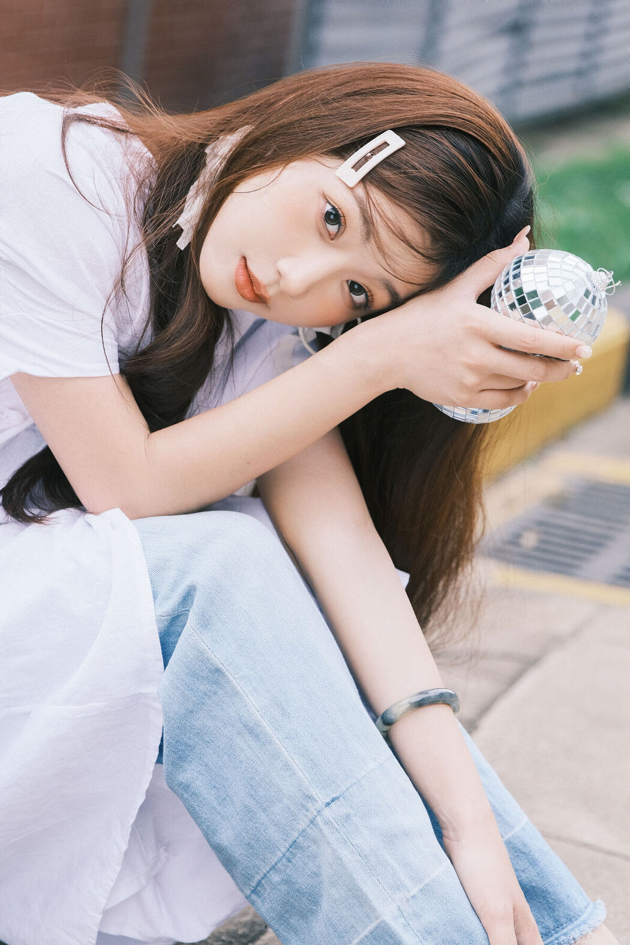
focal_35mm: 105
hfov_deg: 13.0
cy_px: 472
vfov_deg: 19.5
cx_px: 315
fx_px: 2756
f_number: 2.8
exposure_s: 1/320
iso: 1000
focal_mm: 70
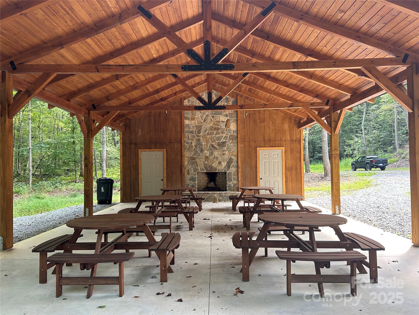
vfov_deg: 53.1
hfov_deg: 67.3
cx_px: 210
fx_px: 315
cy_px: 158
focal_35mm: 26
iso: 125
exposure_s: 1/116
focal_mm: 5.7
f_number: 1.5
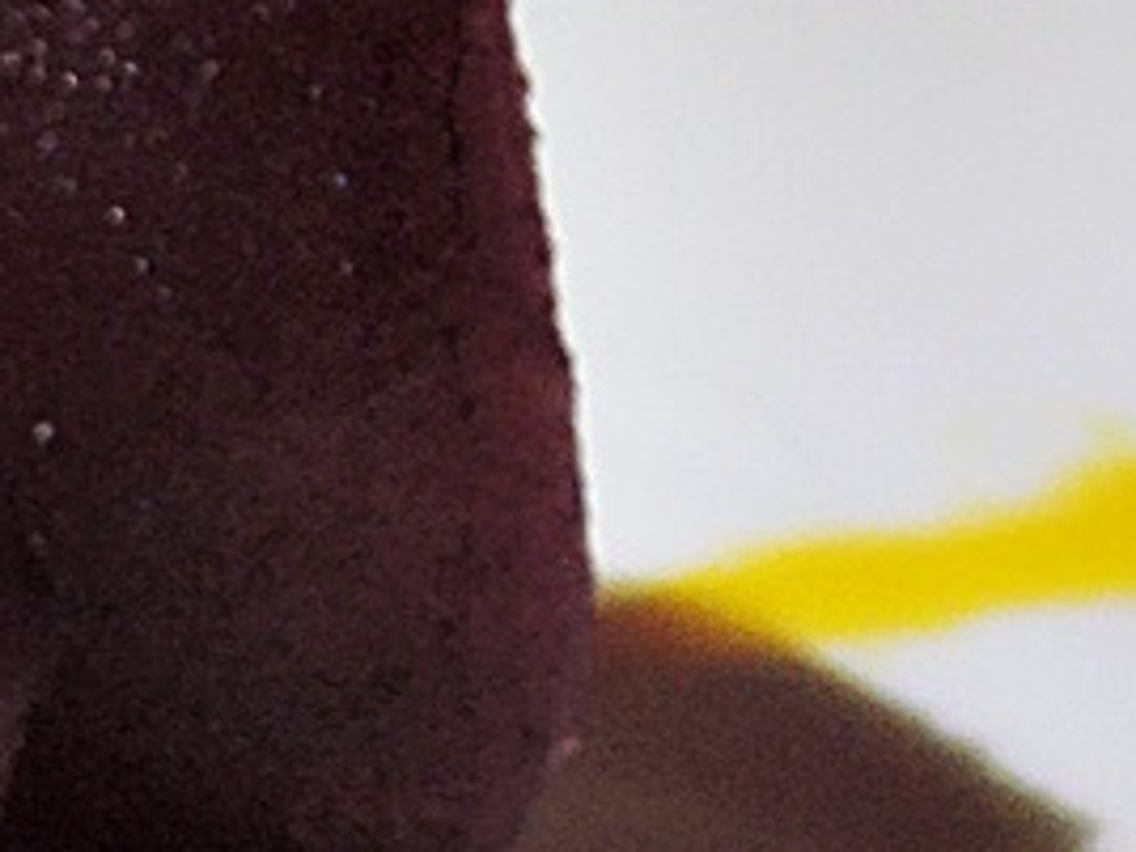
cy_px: 937
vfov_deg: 6.2
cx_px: -1022
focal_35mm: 239
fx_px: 7843
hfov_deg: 8.0
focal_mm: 8.6
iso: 400
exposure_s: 1/25
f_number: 3.5
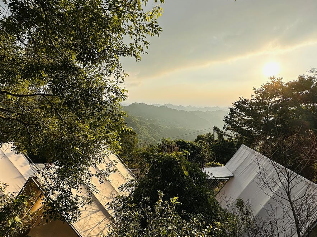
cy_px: 120
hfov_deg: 84.6
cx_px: 164
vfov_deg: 68.7
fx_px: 174
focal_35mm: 19
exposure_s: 1/2681
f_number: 2.2
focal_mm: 2.22
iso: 50
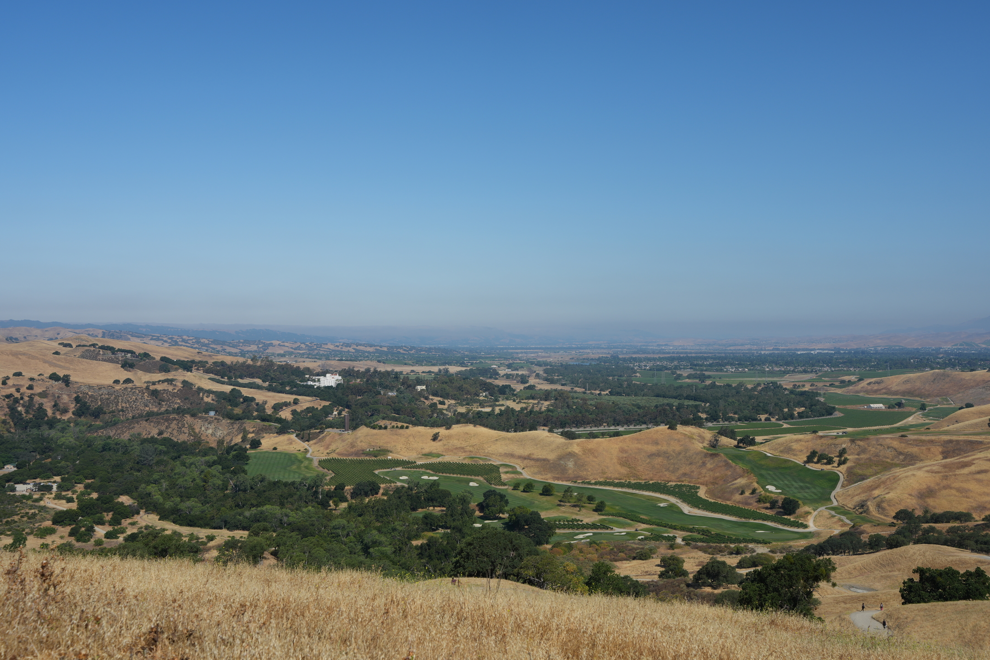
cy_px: 330
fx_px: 962
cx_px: 495
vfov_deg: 37.9
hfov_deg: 54.4
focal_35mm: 35
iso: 100
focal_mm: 35
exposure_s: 1/640
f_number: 7.1
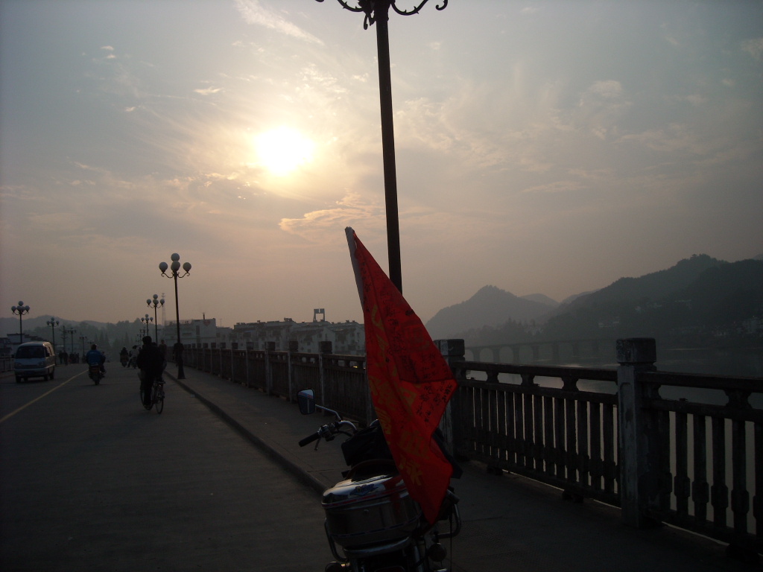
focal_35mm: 35
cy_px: 286
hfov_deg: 52.6
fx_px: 771
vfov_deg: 40.7
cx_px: 382
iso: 64
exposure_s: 1/647
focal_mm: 5.7
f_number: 5.6
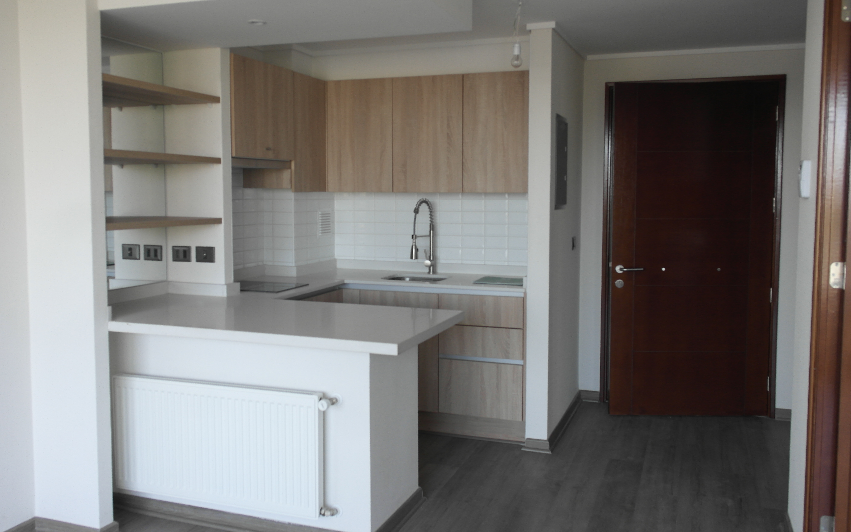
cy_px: 247
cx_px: 425
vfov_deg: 40.6
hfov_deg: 61.2
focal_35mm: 31
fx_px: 719
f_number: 5.6
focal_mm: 20
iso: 400
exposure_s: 1/40
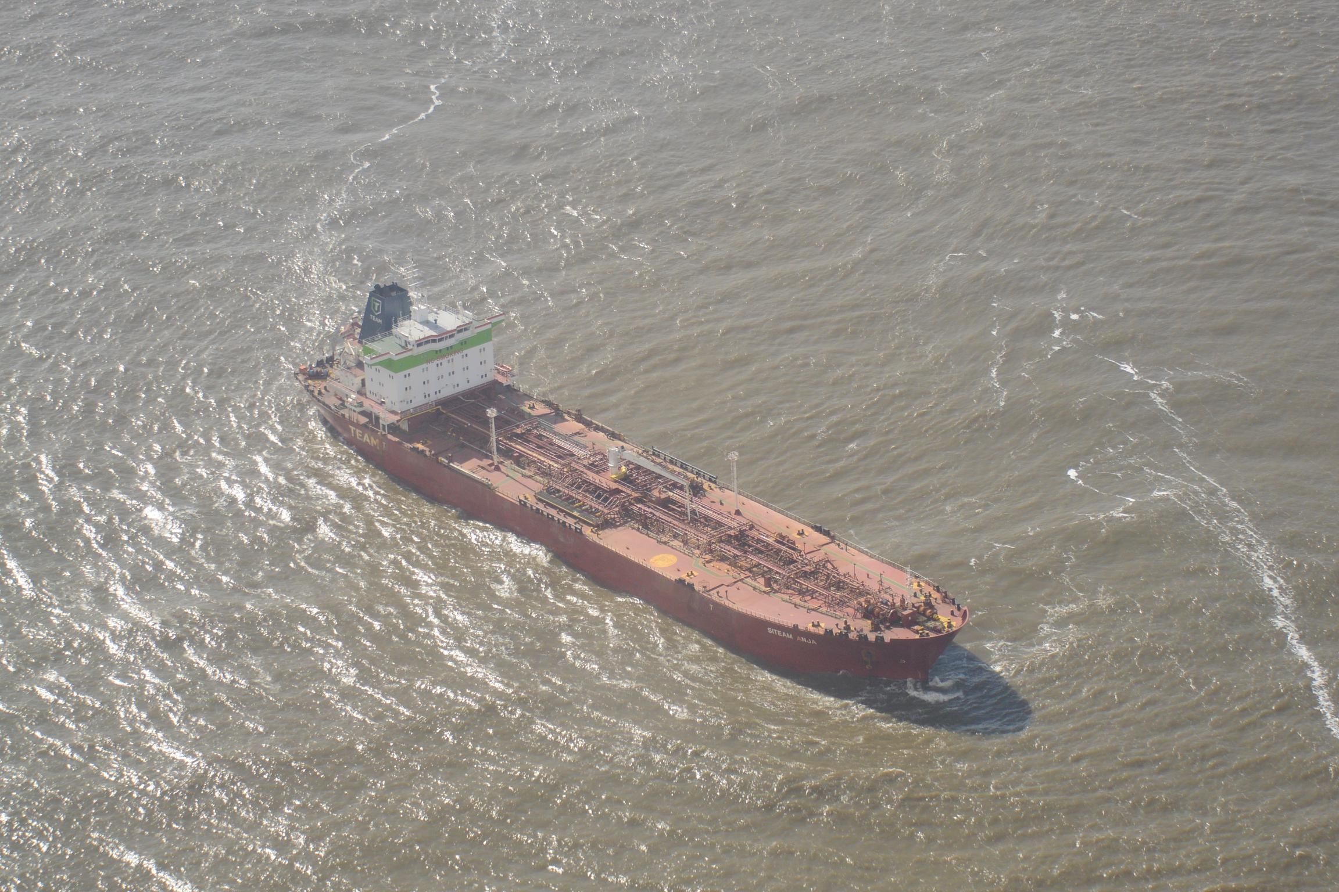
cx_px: 670
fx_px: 4203
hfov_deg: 18.1
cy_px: 446
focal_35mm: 113
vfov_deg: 12.1
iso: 160
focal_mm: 42
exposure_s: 1/800
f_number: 5.6
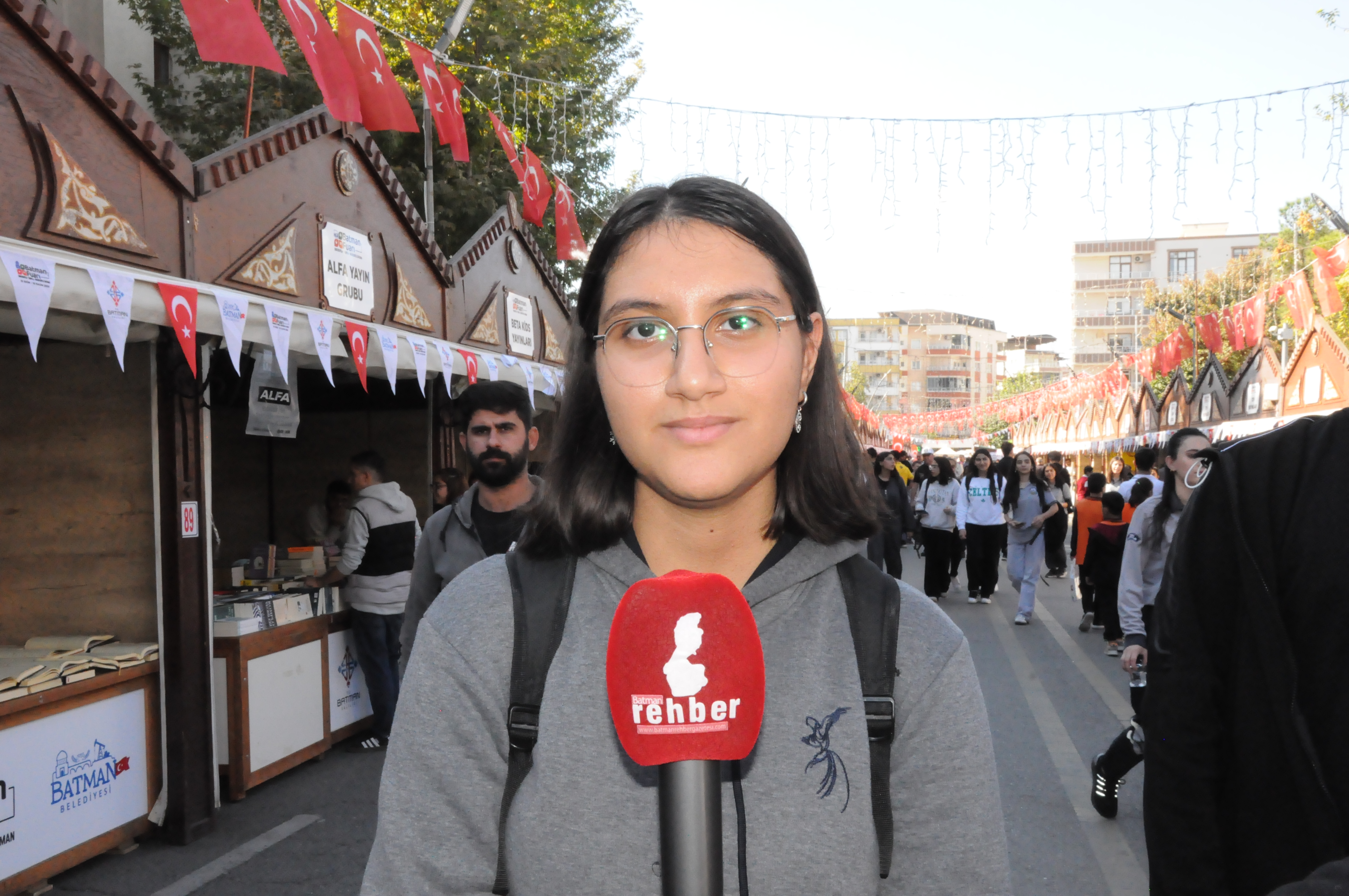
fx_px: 1347
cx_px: 674
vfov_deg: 36.8
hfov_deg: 53.2
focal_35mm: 36
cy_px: 448
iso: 3200
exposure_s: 1/200
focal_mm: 24
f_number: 22
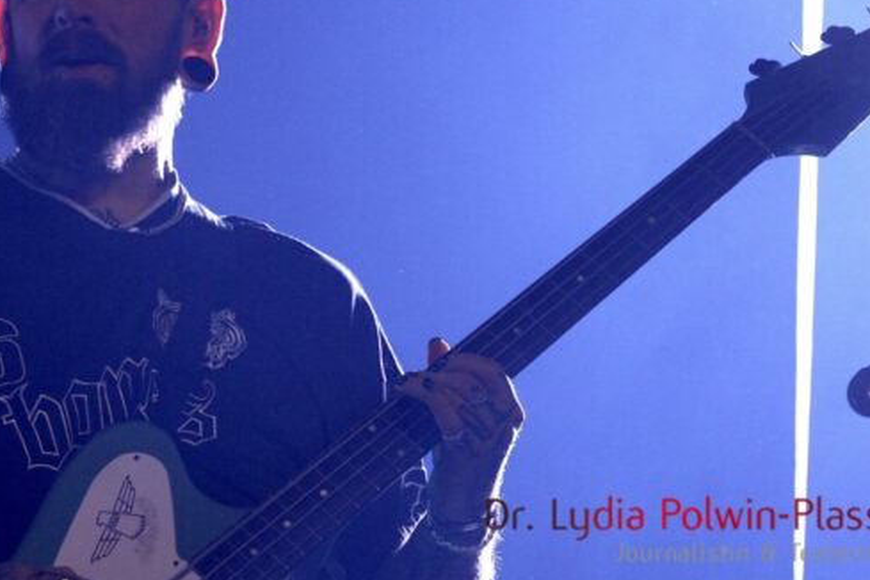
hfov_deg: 8.5
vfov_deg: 5.7
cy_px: 215
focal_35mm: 243
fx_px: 5867
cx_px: 306
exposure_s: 1/160
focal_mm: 103
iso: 2500
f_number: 5.6
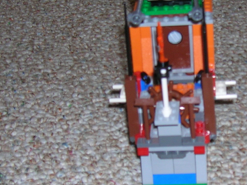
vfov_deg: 16.2
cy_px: 103
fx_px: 649
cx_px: 199
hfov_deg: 21.3
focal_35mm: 91
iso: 50
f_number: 2.9
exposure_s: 1/60.1
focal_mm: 5.7
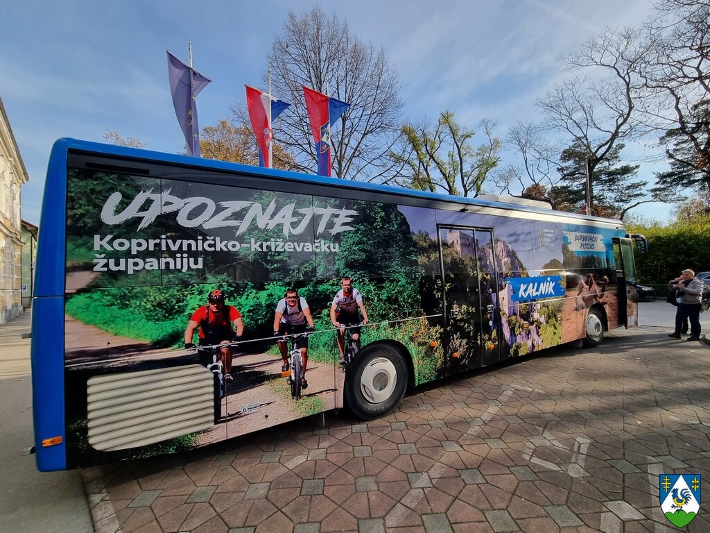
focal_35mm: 13
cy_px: 266
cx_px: 355
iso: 50
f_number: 2.2
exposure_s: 1/1084
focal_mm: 2.2
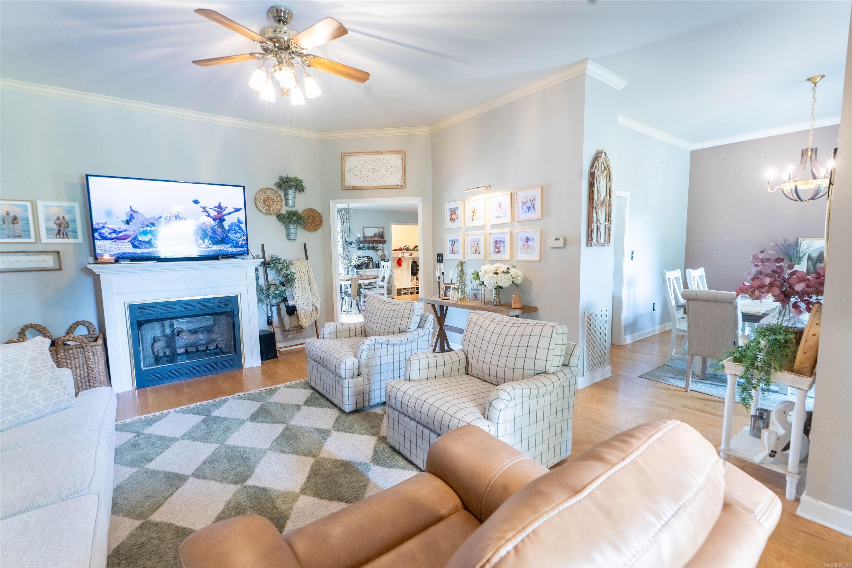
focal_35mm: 16
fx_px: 379
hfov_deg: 96.7
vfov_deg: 73.7
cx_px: 426
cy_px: 284
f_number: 8
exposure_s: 1/80
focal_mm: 16
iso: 400
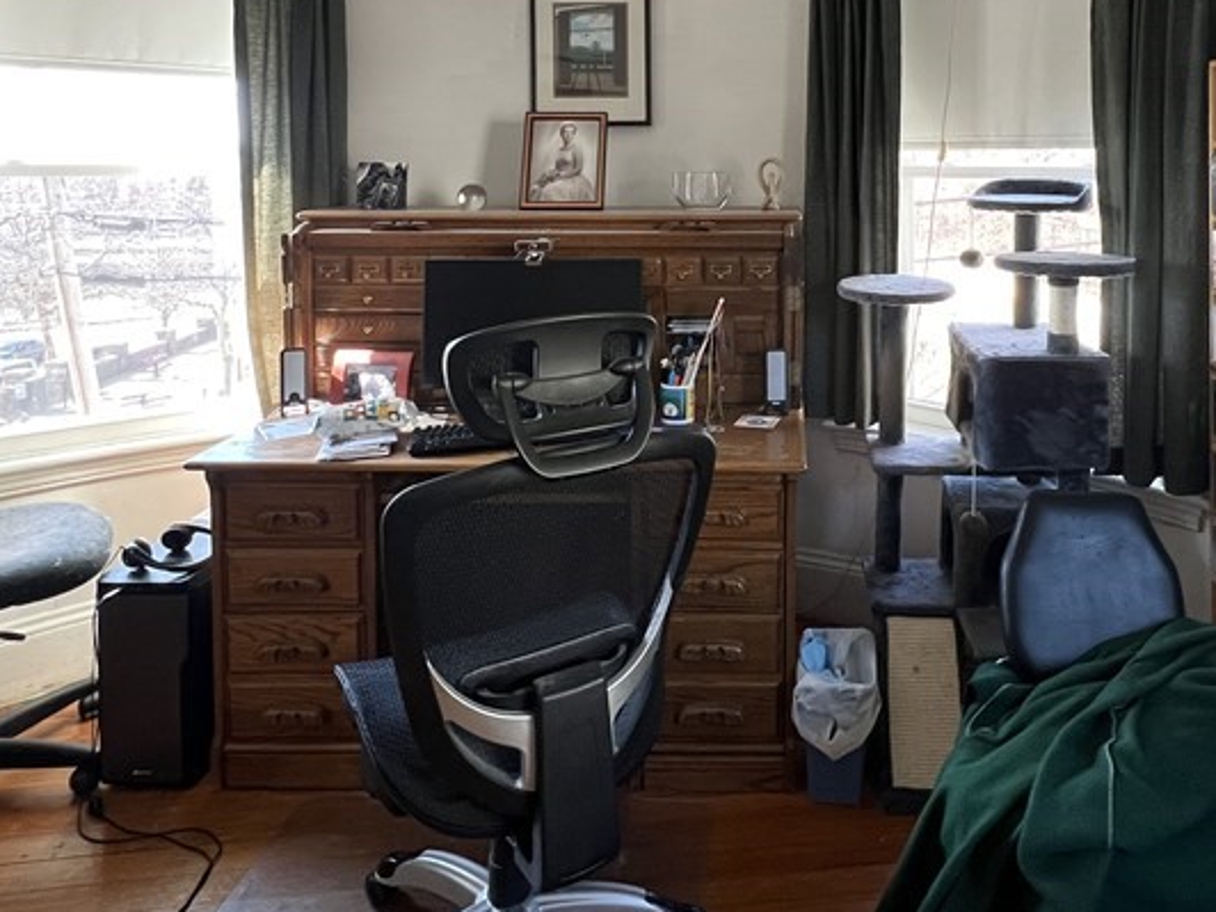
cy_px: 187
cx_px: 779
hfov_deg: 68.0
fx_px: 878
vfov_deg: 51.6
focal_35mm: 25
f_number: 1.8
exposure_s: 1/112
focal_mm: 1.57
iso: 250
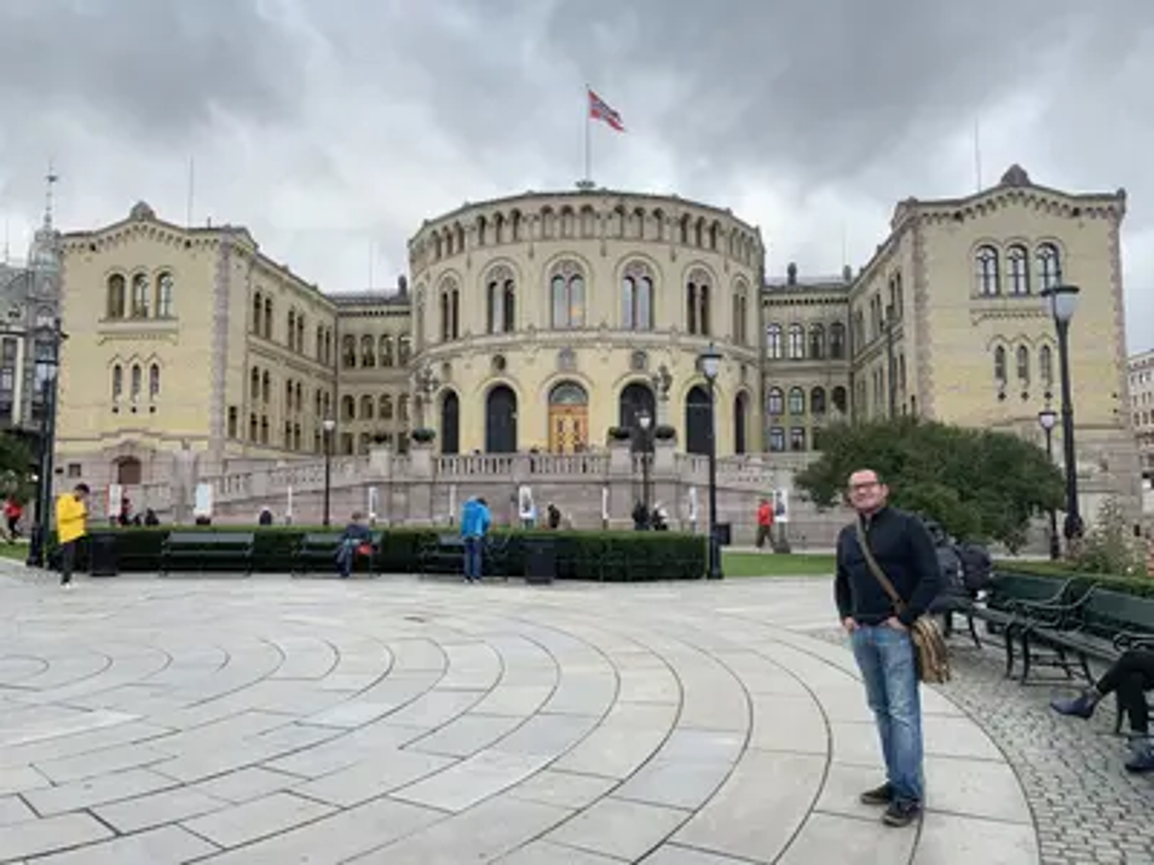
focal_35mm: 26
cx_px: 577
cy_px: 432
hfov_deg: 67.3
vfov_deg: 53.1
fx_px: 867
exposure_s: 1/856
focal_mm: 4.25
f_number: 1.8
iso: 25
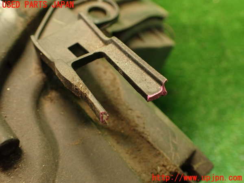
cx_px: 122
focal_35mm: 32
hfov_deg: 56.8
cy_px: 92
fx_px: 226
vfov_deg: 44.2
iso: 400
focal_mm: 5.79
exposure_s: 1/30
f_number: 2.4
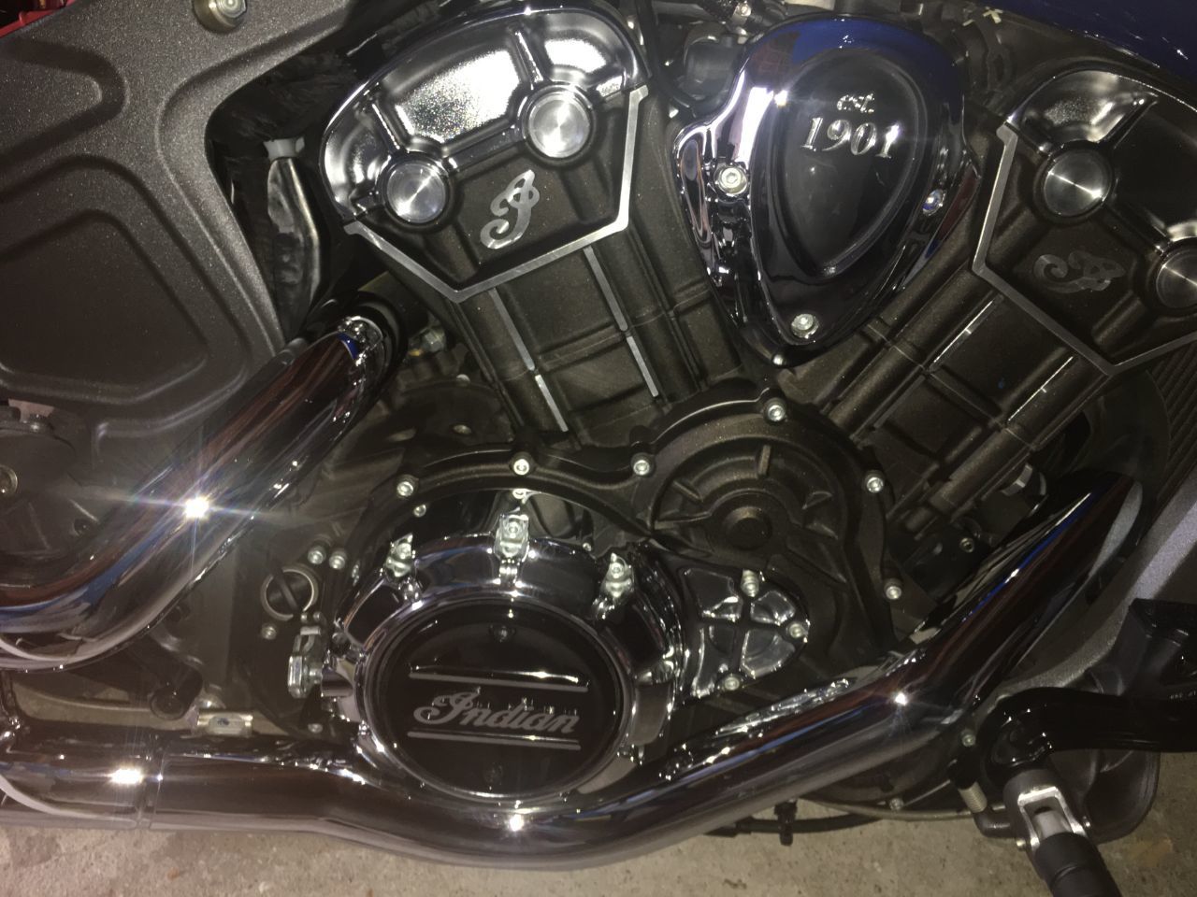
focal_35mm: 29
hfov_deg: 61.7
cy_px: 448
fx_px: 1003
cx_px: 598
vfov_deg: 48.2
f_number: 2.2
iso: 80
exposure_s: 1/17
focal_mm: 4.15
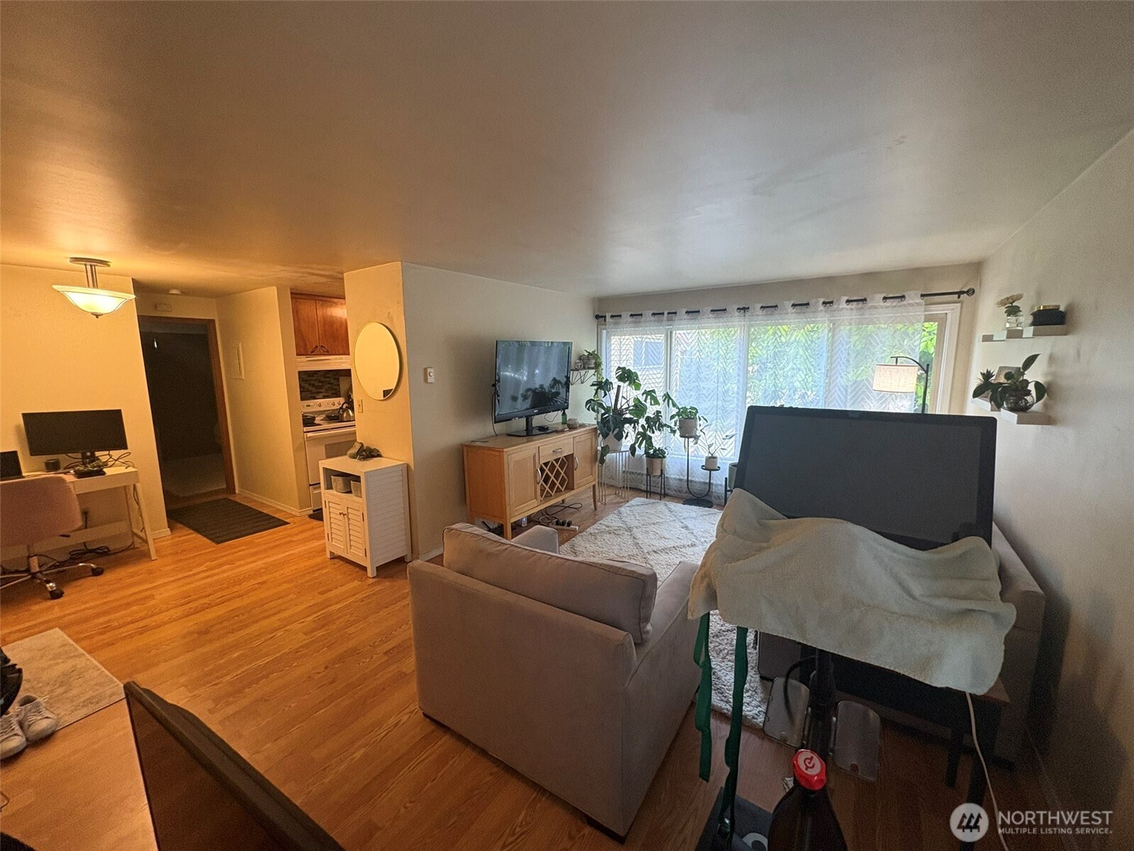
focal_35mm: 14
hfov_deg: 102.1
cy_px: 426
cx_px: 567
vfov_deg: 85.7
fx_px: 459
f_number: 2.2
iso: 250
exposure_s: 1/60
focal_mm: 2.22
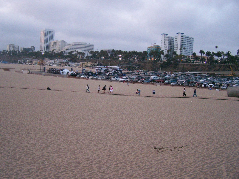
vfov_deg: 37.7
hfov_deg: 49.0
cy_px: 90
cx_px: 120
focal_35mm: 38
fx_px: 262
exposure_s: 1/400
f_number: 2.8
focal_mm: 6.3
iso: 400
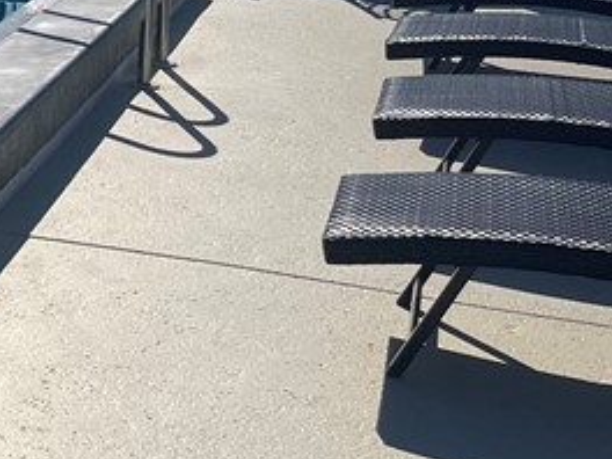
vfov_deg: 14.3
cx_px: -536
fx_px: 1786
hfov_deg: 16.0
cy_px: -49
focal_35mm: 101
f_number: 1.6
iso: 50
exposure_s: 1/10870
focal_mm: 5.1
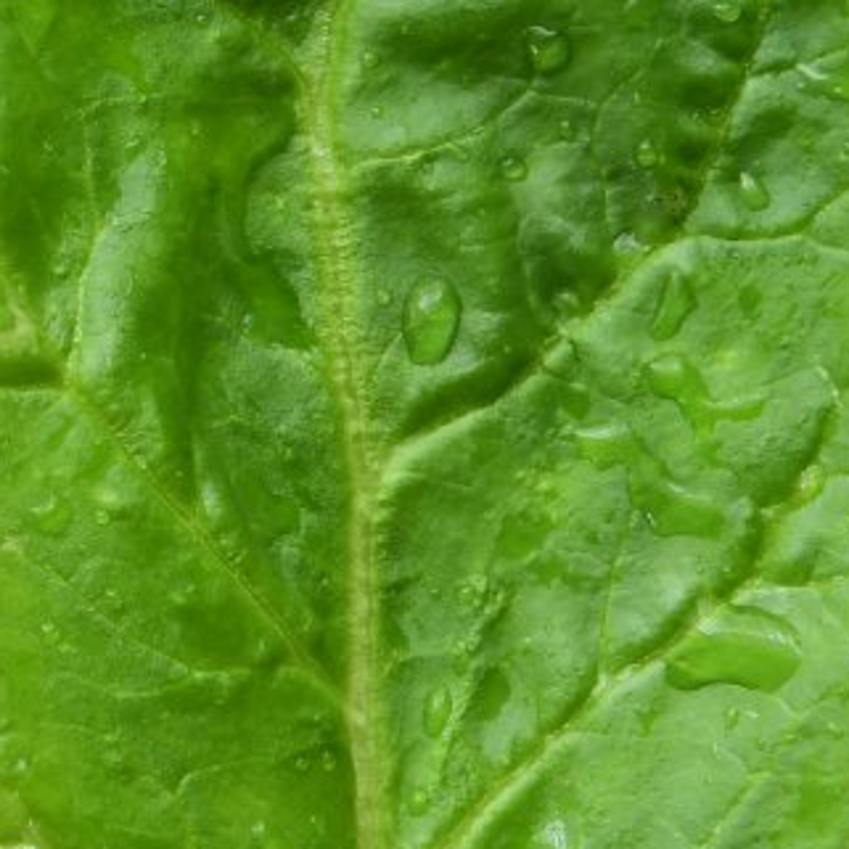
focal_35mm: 457
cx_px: -1061
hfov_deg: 3.8
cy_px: -7
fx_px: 12681
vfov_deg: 3.8
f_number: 8
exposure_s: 1/8
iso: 200
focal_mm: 72
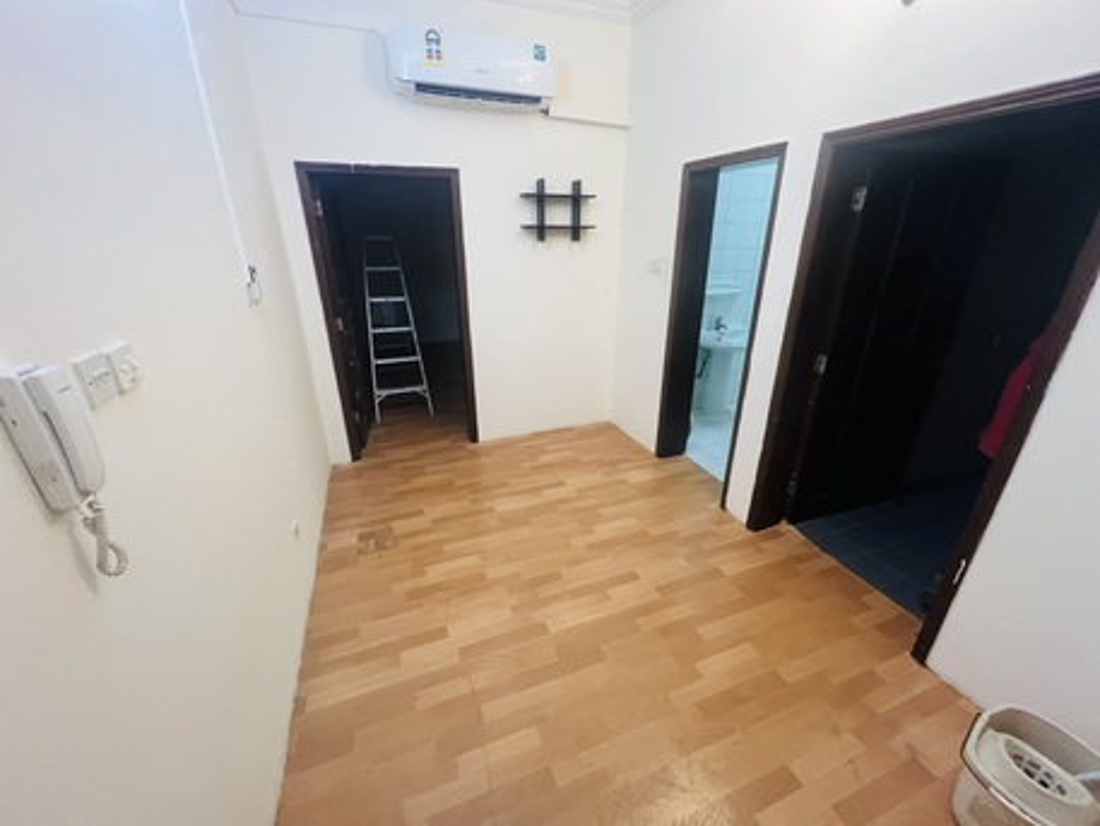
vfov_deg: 89.9
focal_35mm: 13
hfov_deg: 106.2
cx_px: 550
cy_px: 413
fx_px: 413
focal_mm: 1.57
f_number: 1.8
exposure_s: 1/50
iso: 320
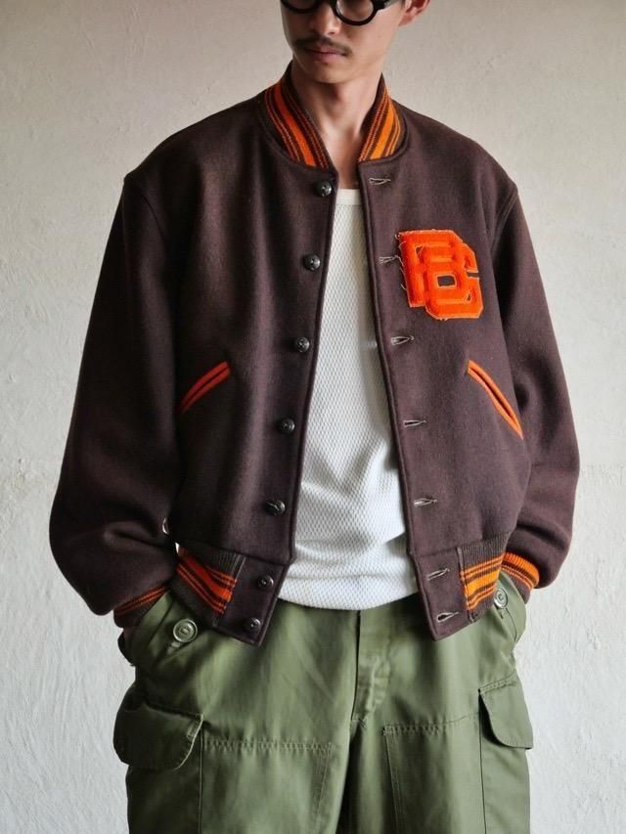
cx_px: 313
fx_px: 2314
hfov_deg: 15.4
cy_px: 417
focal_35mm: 96
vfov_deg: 20.4
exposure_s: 1/125
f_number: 3.9
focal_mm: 48
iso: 2000
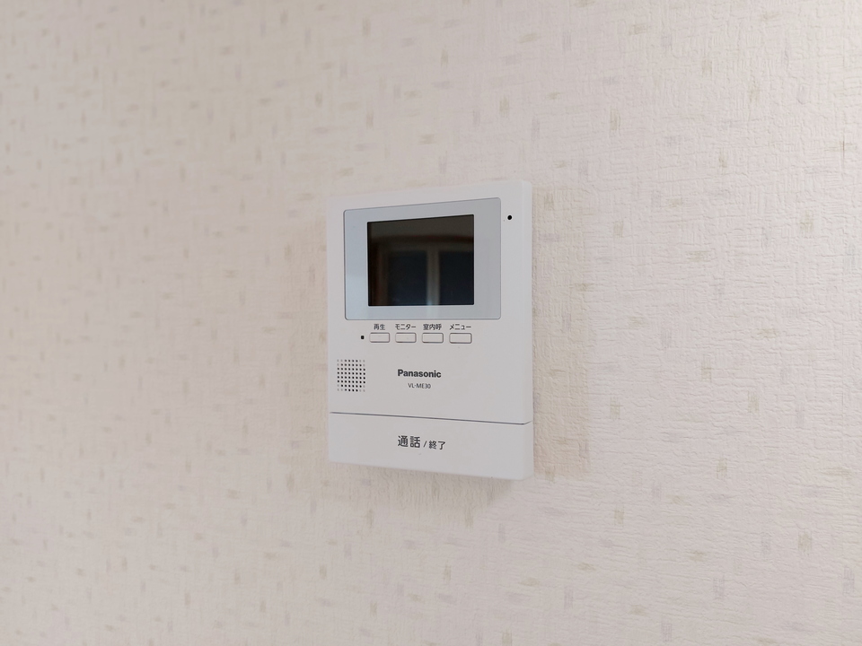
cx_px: 431
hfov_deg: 71.6
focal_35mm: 24
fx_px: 598
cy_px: 323
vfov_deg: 56.8
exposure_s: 1/24
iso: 100
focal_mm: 5.23
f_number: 1.8
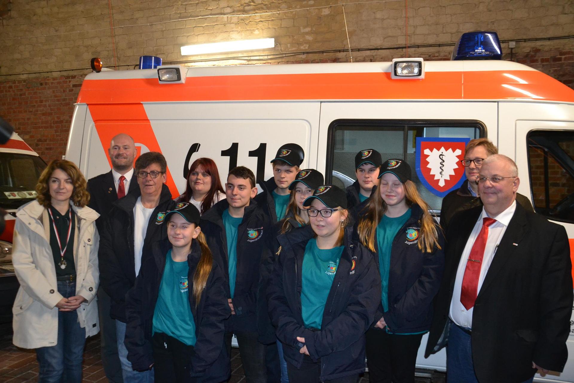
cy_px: 192
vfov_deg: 41.7
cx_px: 287
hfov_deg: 59.5
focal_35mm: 32
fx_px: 502
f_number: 3.8
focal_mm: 21
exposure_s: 1/60
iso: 1600
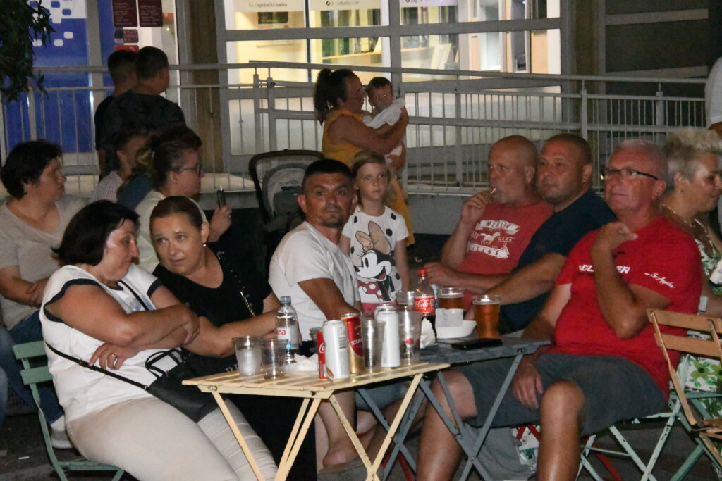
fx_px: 2407
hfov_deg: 17.1
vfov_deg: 11.4
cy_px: 240
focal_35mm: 120
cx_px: 361
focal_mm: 80
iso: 45600
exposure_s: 1/125
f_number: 11
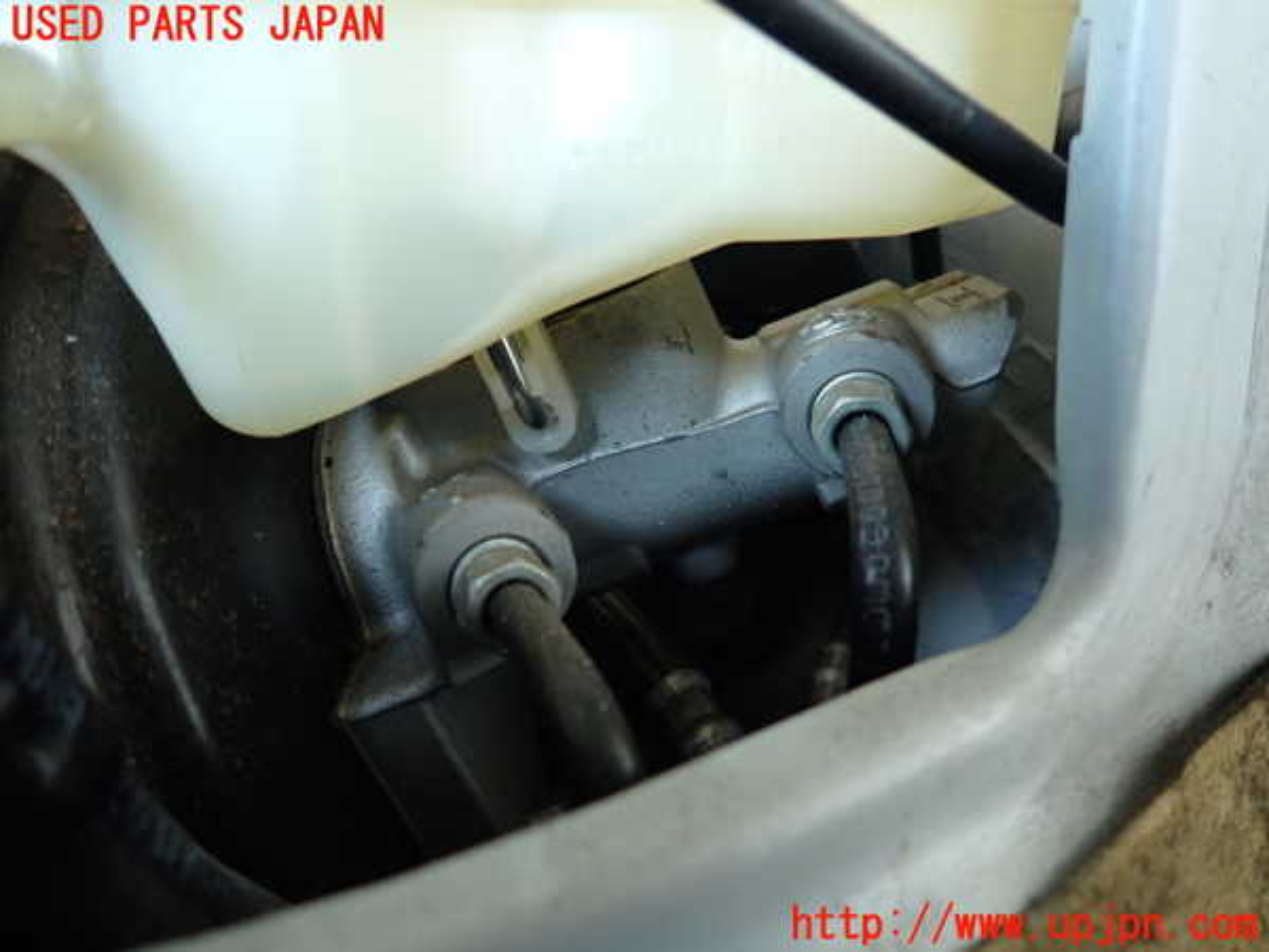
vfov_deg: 54.9
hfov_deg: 69.4
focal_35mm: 25
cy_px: 476
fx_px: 916
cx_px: 634
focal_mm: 4.5
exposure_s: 1/30
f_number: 2
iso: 250
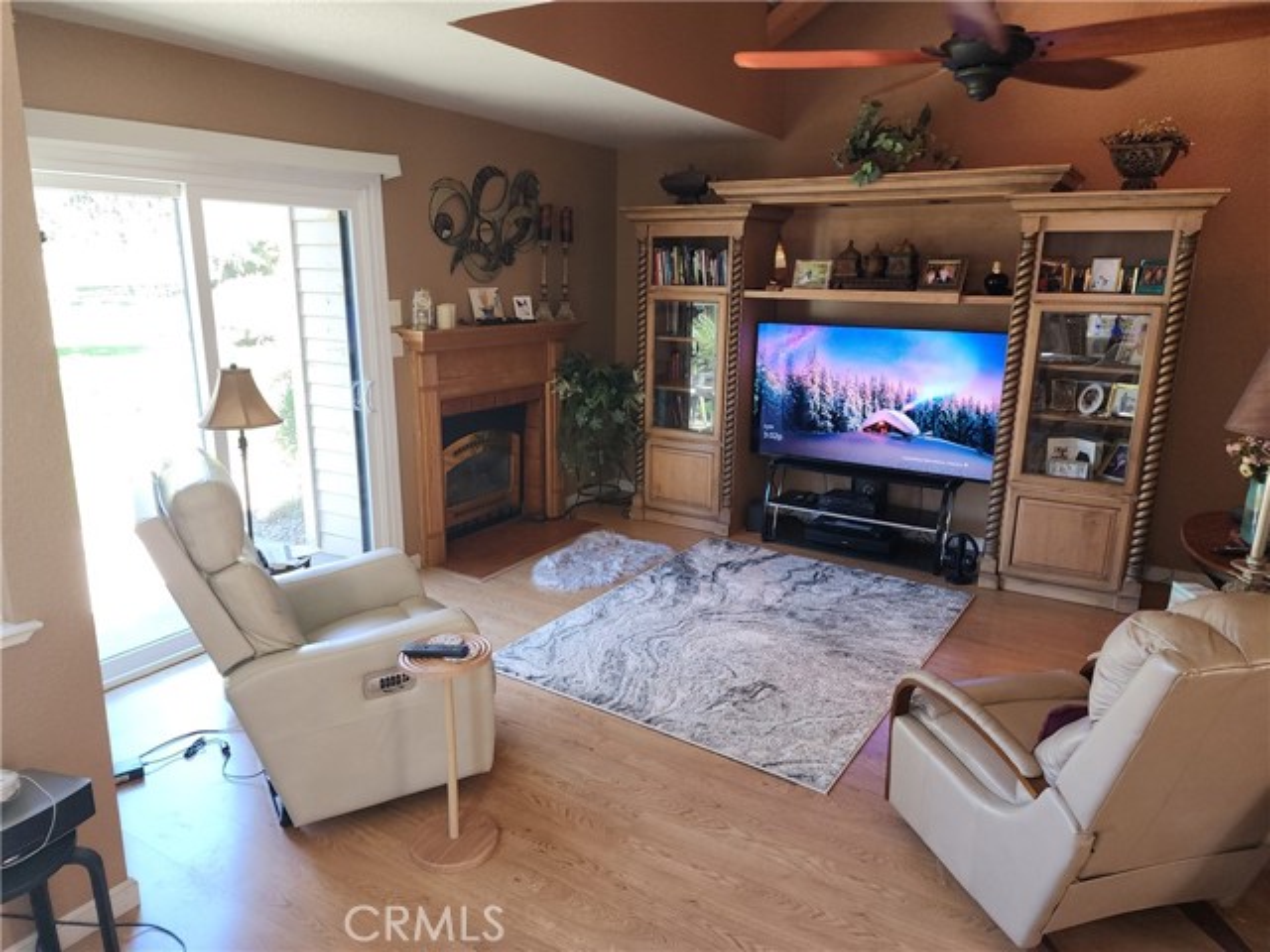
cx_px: 635
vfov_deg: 58.9
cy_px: 476
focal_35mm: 23
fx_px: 844
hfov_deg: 73.9
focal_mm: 6.4
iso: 100
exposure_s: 1/40
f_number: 1.8
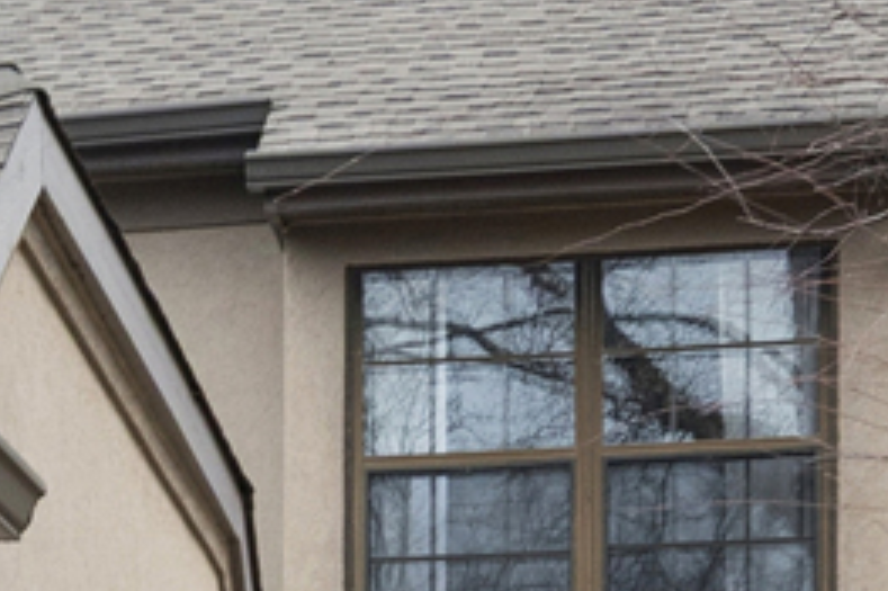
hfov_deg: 13.4
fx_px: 3648
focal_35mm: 148
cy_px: 1033
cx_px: -260
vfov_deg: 8.9
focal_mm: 16
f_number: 8
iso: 320
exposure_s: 1/125
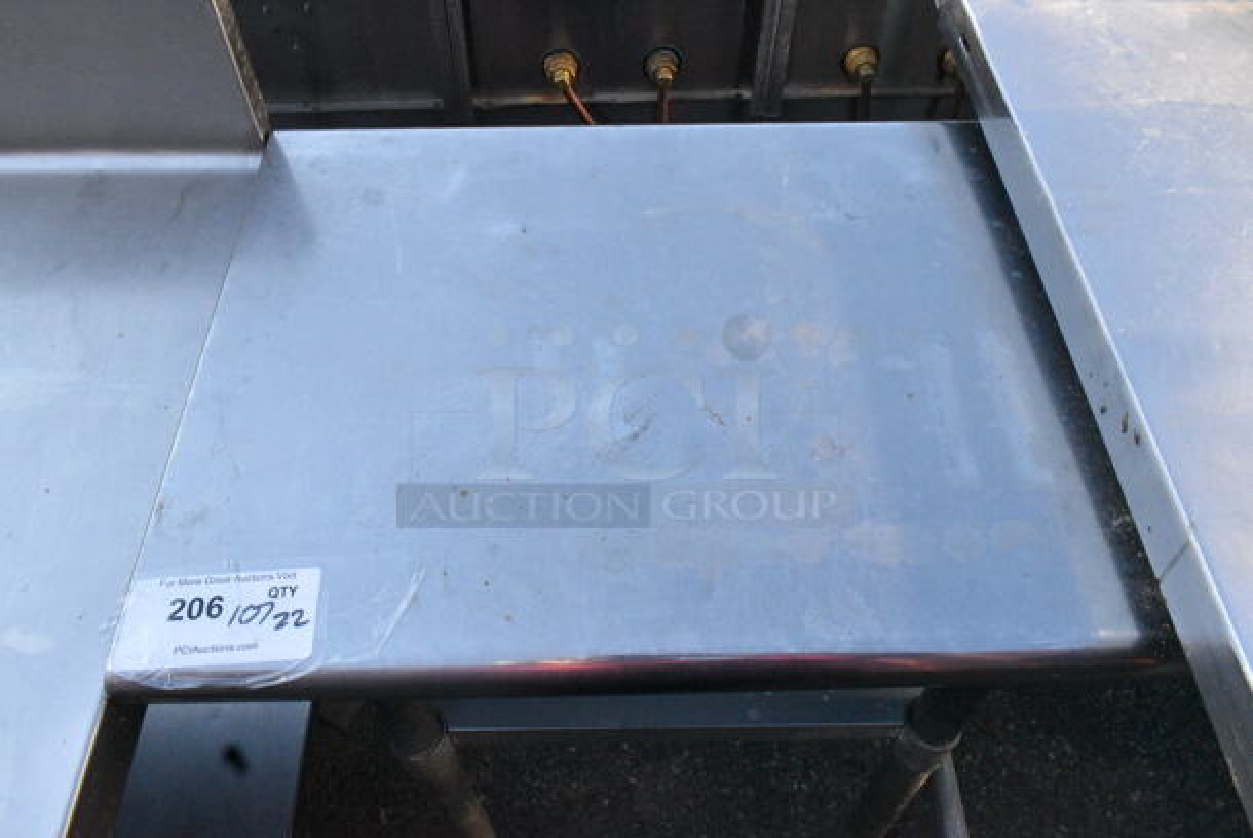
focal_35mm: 27
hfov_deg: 67.3
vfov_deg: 48.0
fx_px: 941
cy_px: 419
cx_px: 626
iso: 6400
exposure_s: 1/1250
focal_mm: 18
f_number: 14
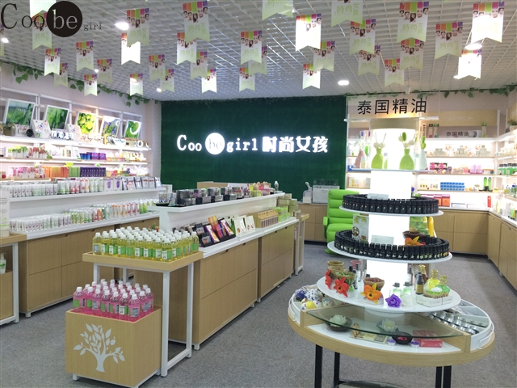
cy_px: 194
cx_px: 258
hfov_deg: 61.7
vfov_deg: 48.2
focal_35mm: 29
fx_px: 433
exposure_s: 1/33
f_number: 2.2
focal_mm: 4.15
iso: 100
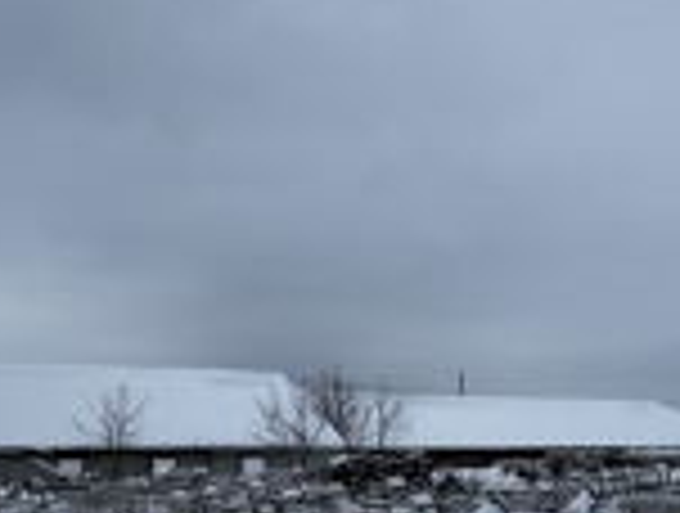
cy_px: 464
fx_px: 729
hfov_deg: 49.8
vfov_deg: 36.4
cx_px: 396
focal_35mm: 37
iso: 50
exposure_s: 1/1256
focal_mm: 2.22
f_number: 2.2
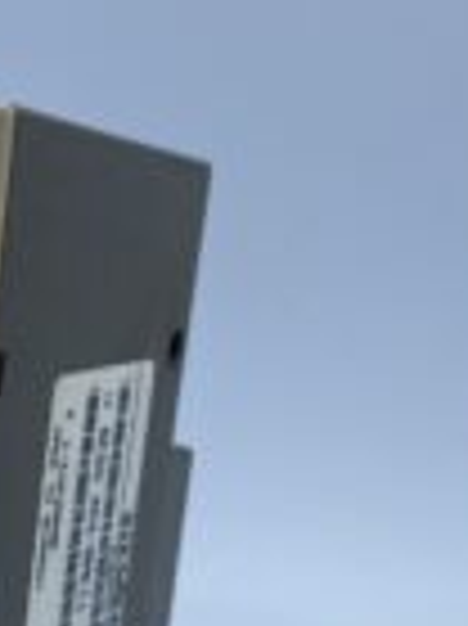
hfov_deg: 18.6
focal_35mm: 75
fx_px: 1354
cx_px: -86
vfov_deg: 25.5
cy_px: 504
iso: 32
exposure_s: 1/1258
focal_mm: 4.25
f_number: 1.8
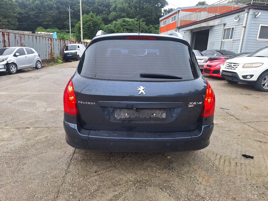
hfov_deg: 73.9
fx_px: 178
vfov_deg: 58.9
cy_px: 100
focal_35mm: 23
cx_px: 134
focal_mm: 5.54
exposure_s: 1/202
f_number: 1.8
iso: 40
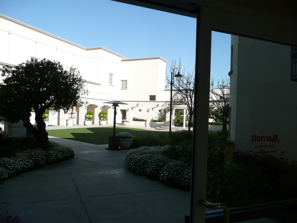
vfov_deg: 49.7
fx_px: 240
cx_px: 148
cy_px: 112
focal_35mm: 28
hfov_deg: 63.4
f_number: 3.3
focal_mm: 4.6
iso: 100
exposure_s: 1/800
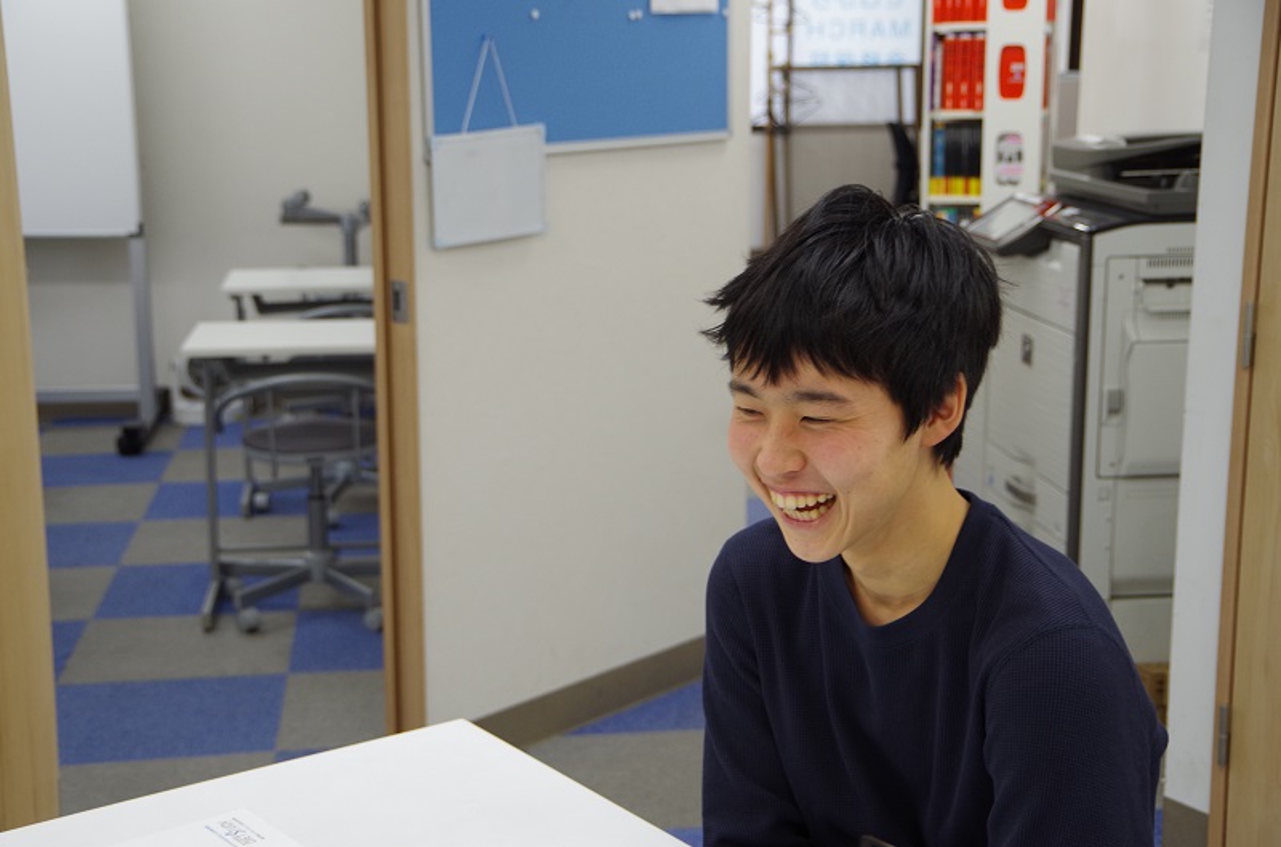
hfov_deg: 37.0
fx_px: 1917
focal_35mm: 54
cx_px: 640
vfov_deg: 24.9
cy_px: 424
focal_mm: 36
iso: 400
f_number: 4.5
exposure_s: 1/60
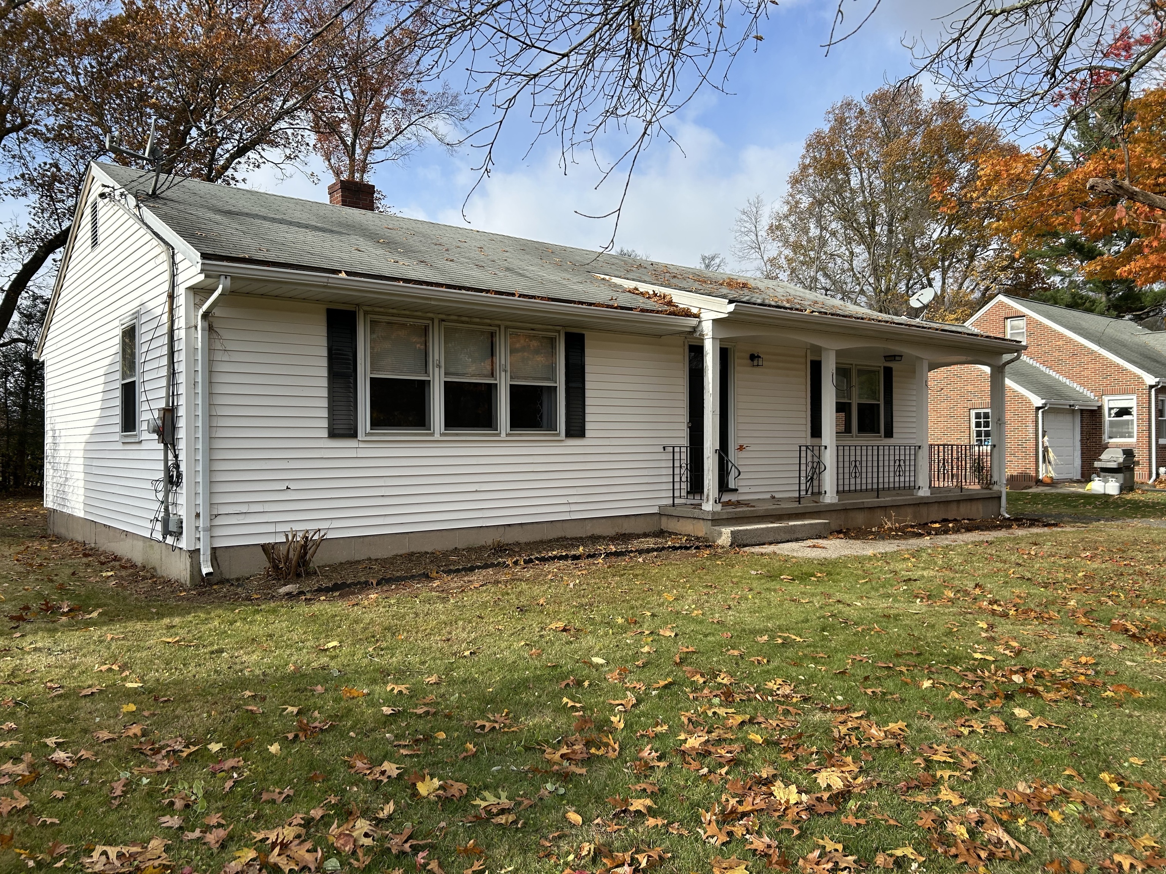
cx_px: 583
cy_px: 437
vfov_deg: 53.1
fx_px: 876
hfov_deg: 67.3
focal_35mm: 26
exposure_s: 1/2457
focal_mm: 5.7
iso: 50
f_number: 1.5
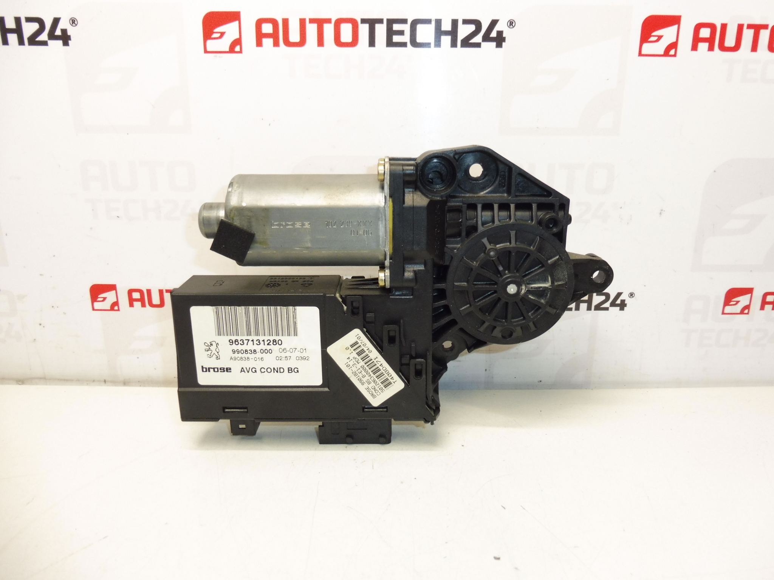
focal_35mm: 24
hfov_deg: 71.6
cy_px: 290
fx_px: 537
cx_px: 387
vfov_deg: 56.8
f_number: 3.5
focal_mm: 4.3
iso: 200
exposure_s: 1/60
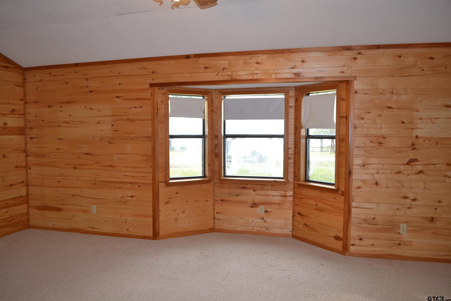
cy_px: 150
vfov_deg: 47.9
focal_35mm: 27
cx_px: 226
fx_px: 338
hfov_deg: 67.4
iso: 400
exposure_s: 1/80
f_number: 4
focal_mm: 18
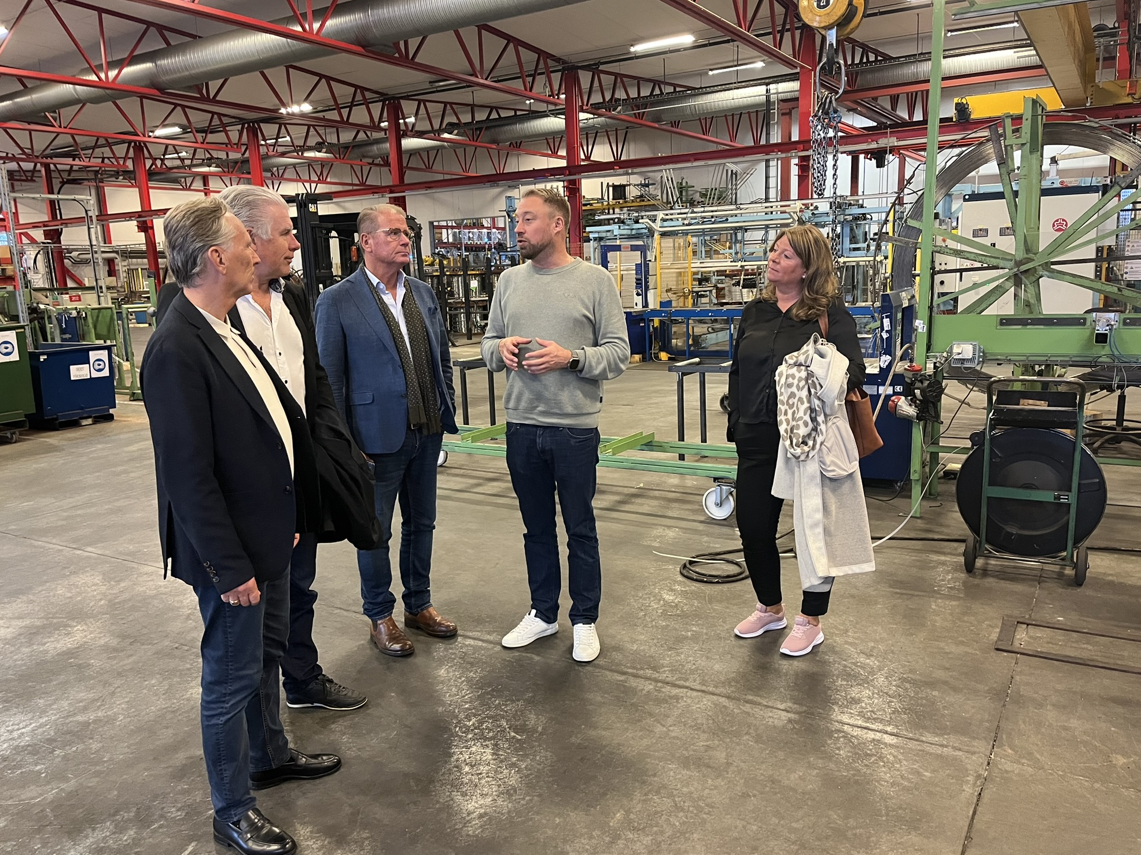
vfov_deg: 51.3
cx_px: 558
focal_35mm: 27
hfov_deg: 65.3
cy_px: 443
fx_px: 890
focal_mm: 5.1
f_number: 1.6
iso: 400
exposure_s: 1/50
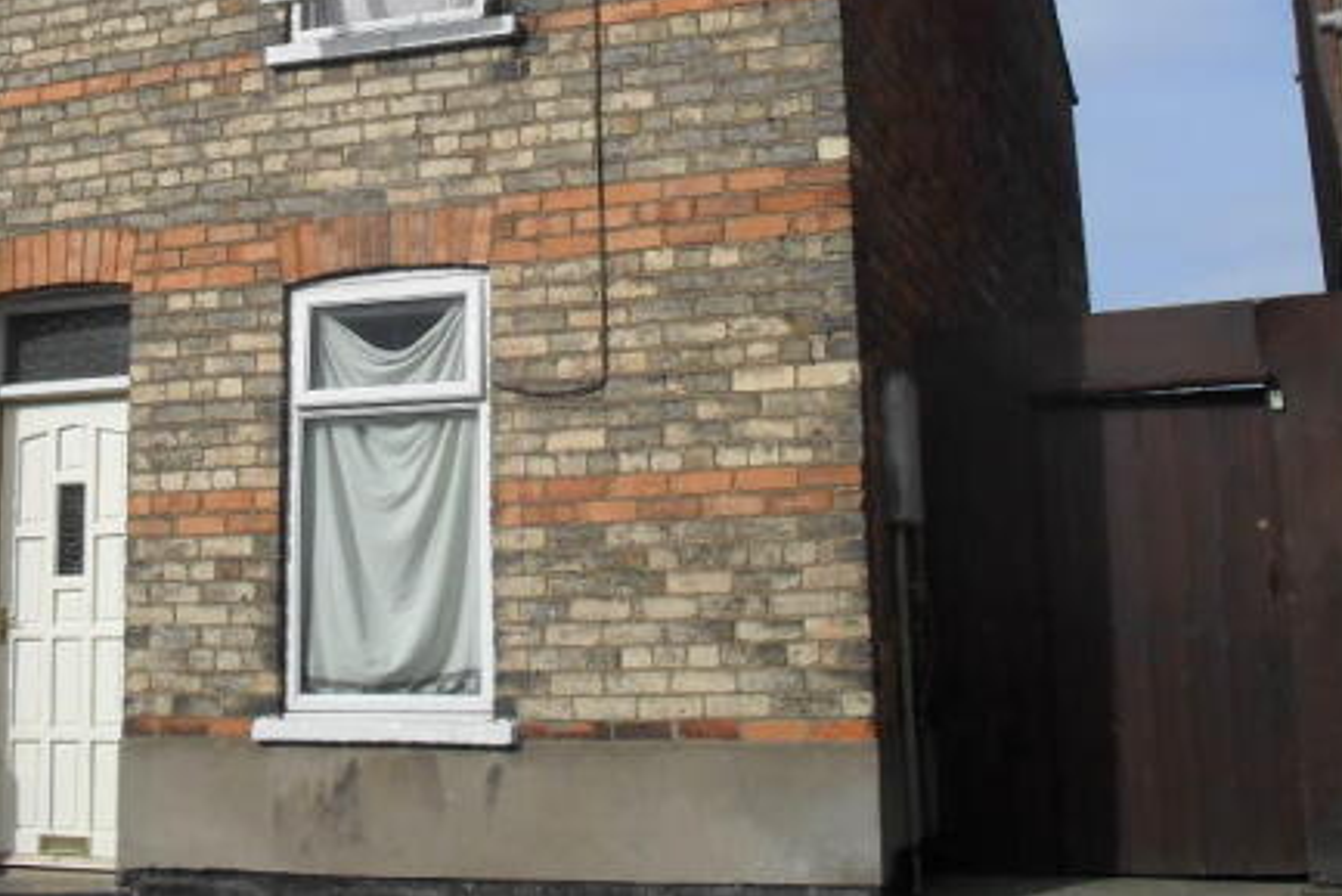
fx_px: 1827
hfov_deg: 40.2
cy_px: 225
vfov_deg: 27.2
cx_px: 547
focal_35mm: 49
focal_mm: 6.3
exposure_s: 1/250
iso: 100
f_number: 8.4
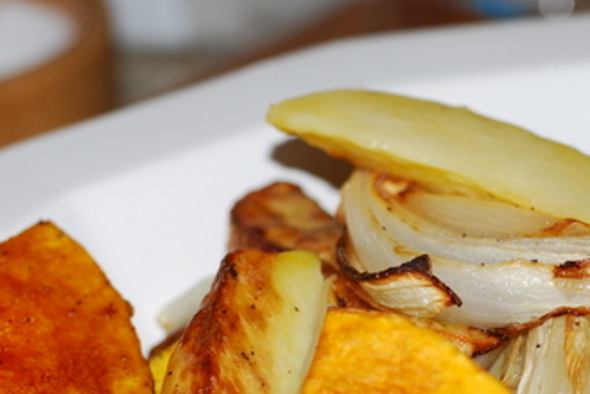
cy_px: 318
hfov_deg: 14.0
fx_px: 2395
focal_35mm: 146
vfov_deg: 9.4
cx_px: 493
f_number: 4
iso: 100
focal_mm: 50
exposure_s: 1/125
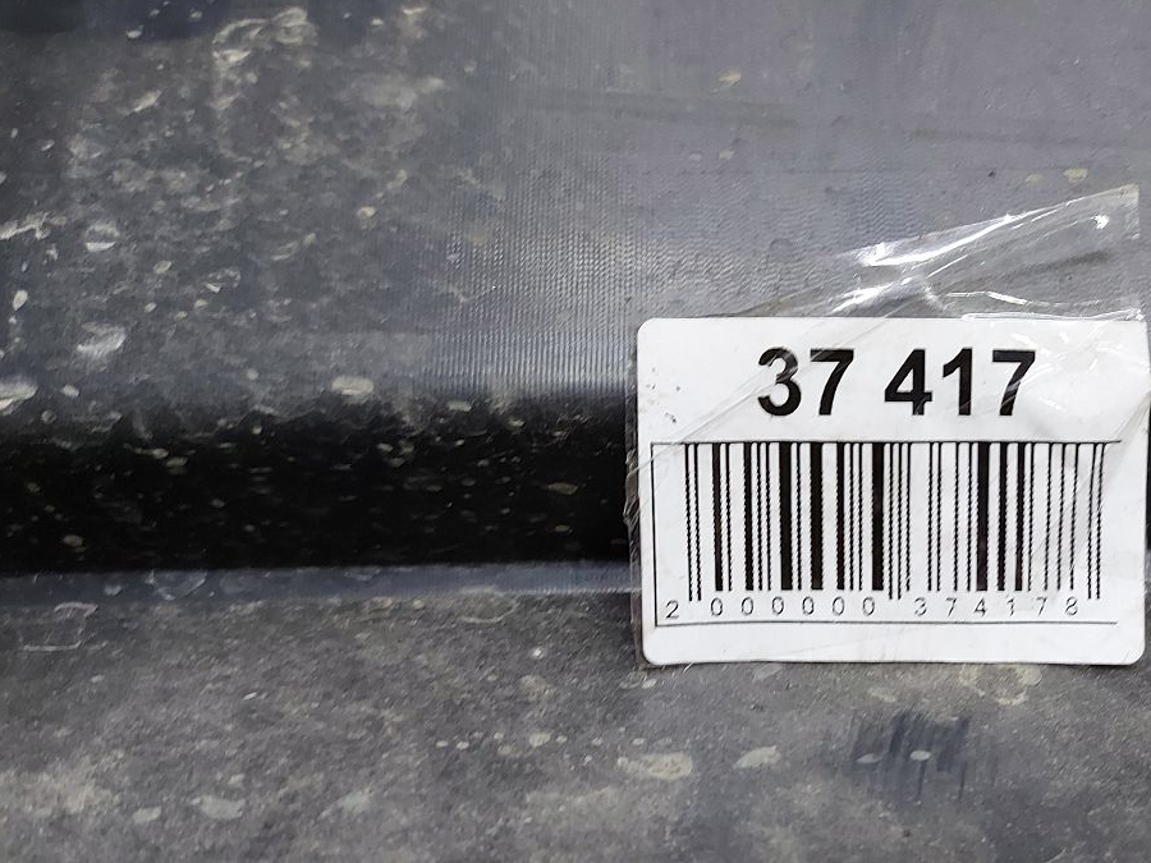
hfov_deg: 48.0
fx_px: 1230
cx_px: 881
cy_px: 506
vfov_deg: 38.5
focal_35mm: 37
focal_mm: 5.23
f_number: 1.8
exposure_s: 1/33
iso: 200
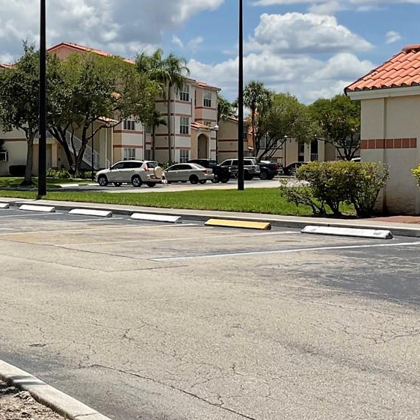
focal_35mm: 73
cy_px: 210
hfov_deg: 23.2
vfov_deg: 23.7
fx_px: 1002
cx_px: 56
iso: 16
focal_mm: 3
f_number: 1.8
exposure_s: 1/3322
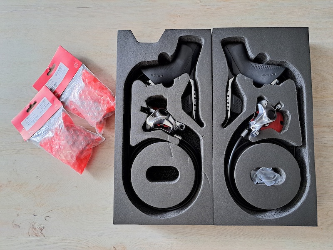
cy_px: 125
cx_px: 166
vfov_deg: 56.8
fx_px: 231
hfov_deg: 71.6
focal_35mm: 24
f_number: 1.8
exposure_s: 1/30
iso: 400
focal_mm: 5.23
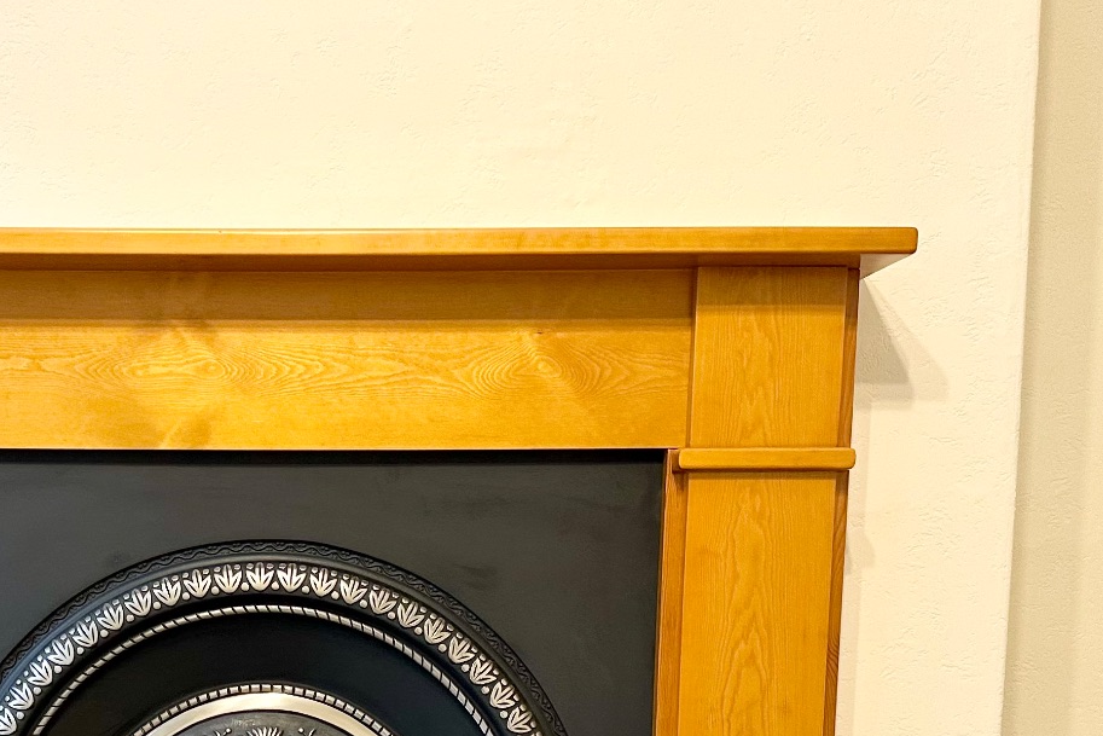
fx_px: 1716
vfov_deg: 22.8
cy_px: 802
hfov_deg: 34.8
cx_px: 261
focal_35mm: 56
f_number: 1.78
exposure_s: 1/50
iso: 160
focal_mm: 6.86
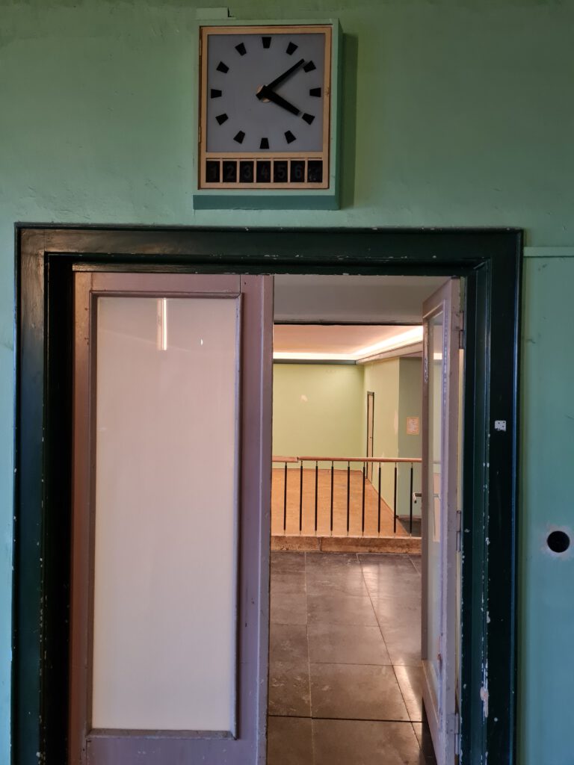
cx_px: 287
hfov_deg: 53.1
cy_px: 382
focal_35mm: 26
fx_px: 575
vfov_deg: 67.3
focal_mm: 5.4
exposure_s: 1/50
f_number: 1.8
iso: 640
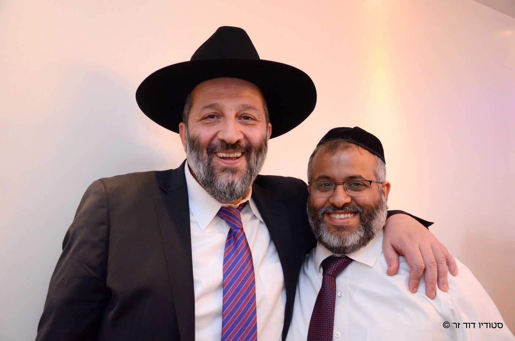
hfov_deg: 46.5
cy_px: 170
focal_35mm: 42
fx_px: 600
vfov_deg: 31.8
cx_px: 258
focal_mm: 28
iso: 1600
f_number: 4
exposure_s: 1/125
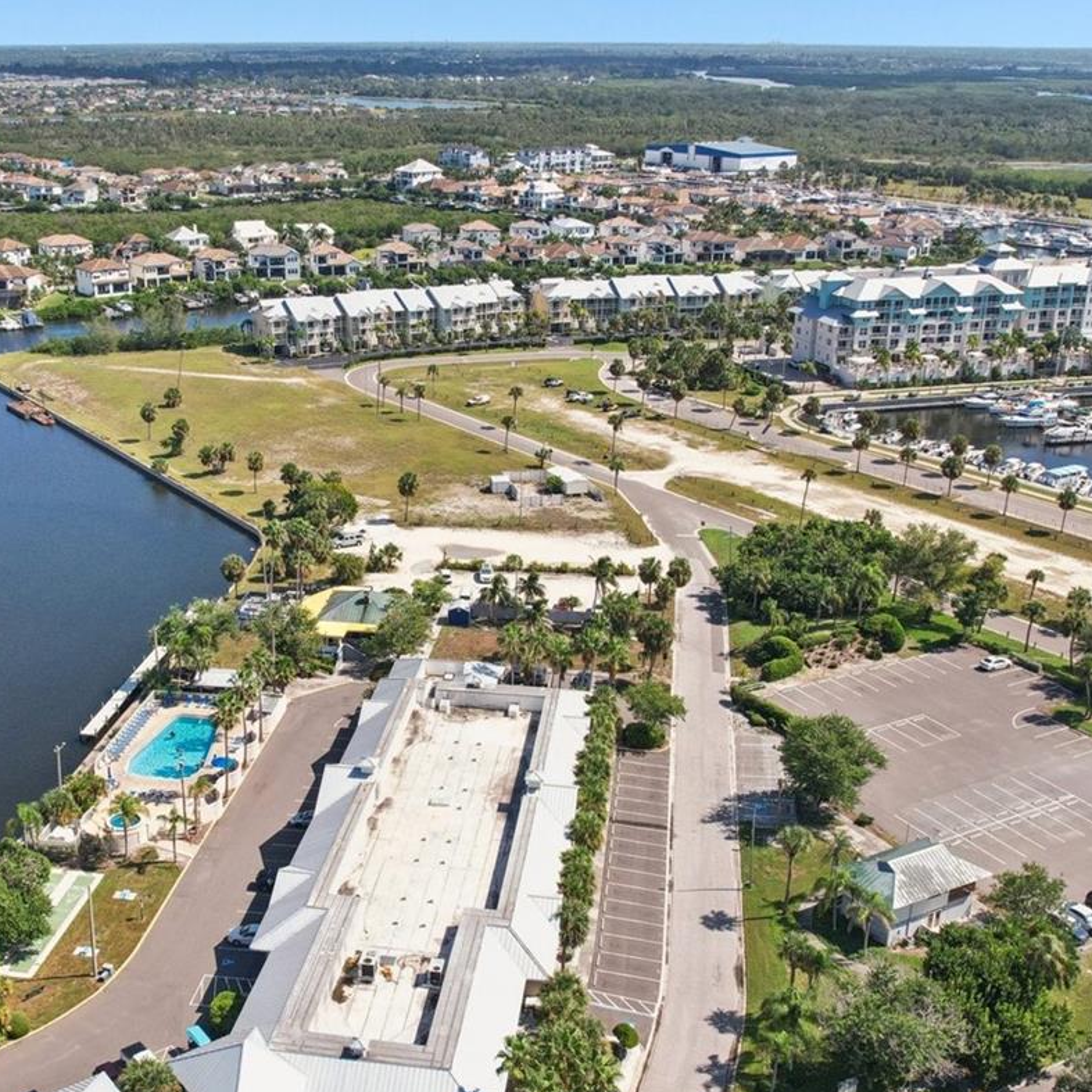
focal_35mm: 38
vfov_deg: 43.8
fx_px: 1356
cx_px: 408
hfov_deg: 43.5
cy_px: 604
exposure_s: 1/1250
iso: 400
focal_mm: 8.4
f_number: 2.8
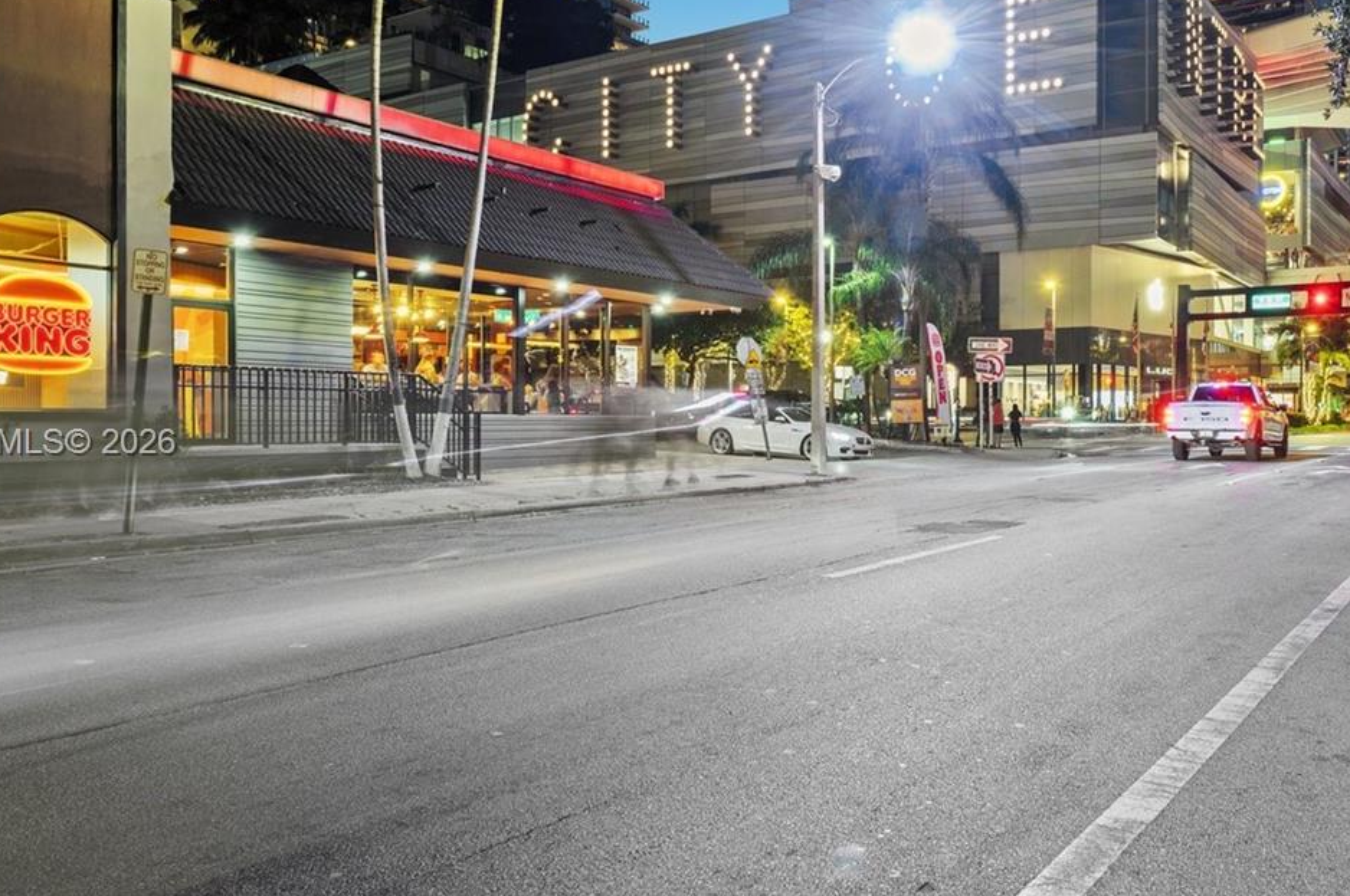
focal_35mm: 29
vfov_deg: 44.9
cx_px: 879
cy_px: 445
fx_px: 1086
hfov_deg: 62.4
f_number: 8
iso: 200
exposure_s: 2
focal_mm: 17
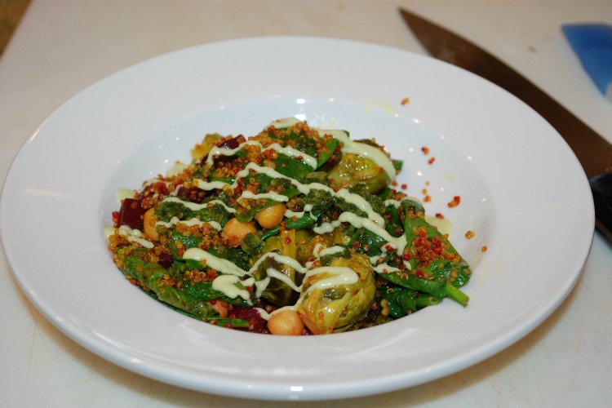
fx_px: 1020
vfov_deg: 22.6
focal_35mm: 60
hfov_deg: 33.4
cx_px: 306
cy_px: 204
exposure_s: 1/60
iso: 400
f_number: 5.3
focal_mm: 40
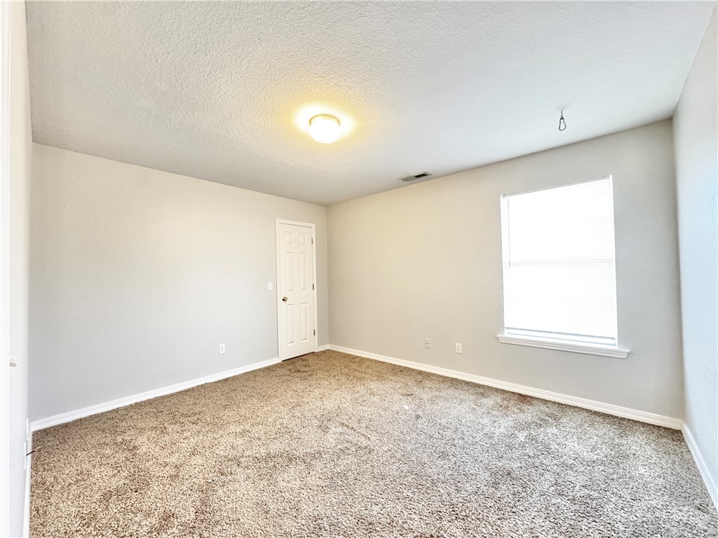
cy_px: 269
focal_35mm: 14
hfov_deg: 102.1
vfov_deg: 85.7
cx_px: 359
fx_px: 290
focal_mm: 2.22
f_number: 2.2
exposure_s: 1/60
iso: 800
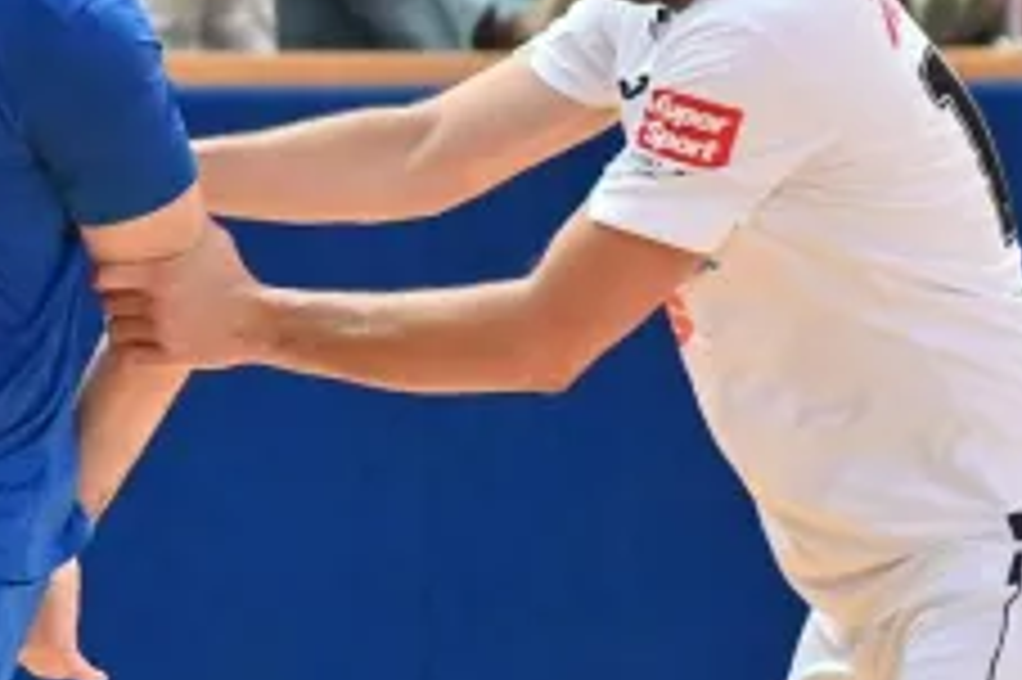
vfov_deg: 2.4
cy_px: 630
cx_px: -153
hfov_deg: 3.6
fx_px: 16113
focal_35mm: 568
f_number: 2.8
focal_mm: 170
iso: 4000
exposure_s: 1/1250
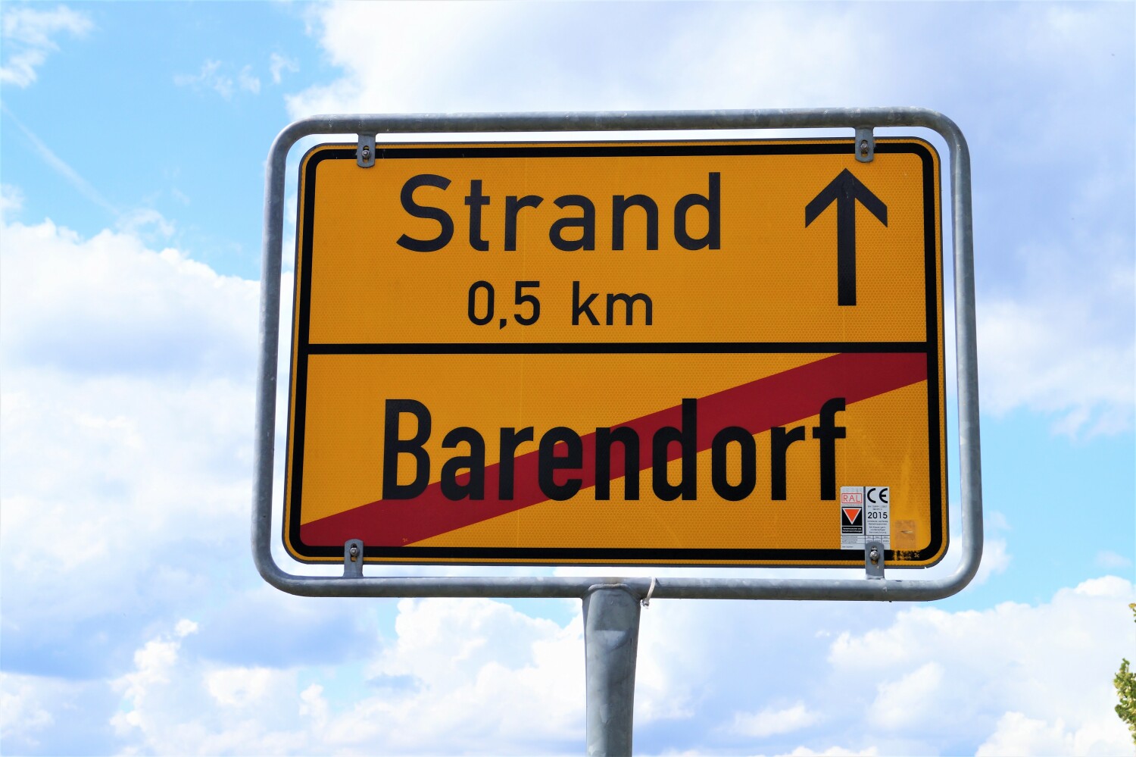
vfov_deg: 22.6
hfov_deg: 33.4
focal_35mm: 60
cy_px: 378
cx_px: 568
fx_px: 1893
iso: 100
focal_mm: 40
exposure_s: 1/200
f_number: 11
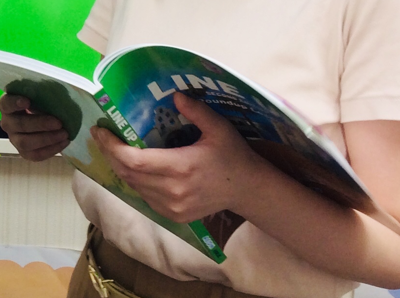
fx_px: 1165
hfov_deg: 18.2
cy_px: -6
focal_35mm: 101
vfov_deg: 14.4
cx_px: -111
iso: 32
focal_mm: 3.3
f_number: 2.4
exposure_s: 1/24
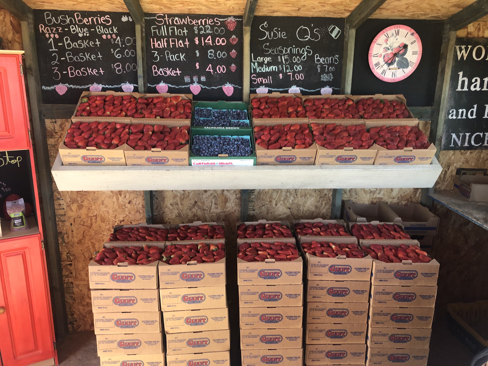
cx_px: 244
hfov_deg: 63.4
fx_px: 395
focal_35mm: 28
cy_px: 183
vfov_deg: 49.7
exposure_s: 1/30
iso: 32
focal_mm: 3.99
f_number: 1.8
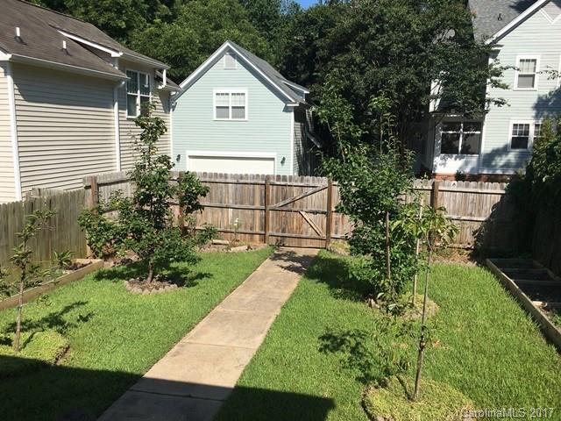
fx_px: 470
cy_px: 210
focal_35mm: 29
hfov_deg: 61.7
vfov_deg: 48.2
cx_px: 280
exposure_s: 1/2137
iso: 25
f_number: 2.2
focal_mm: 4.15
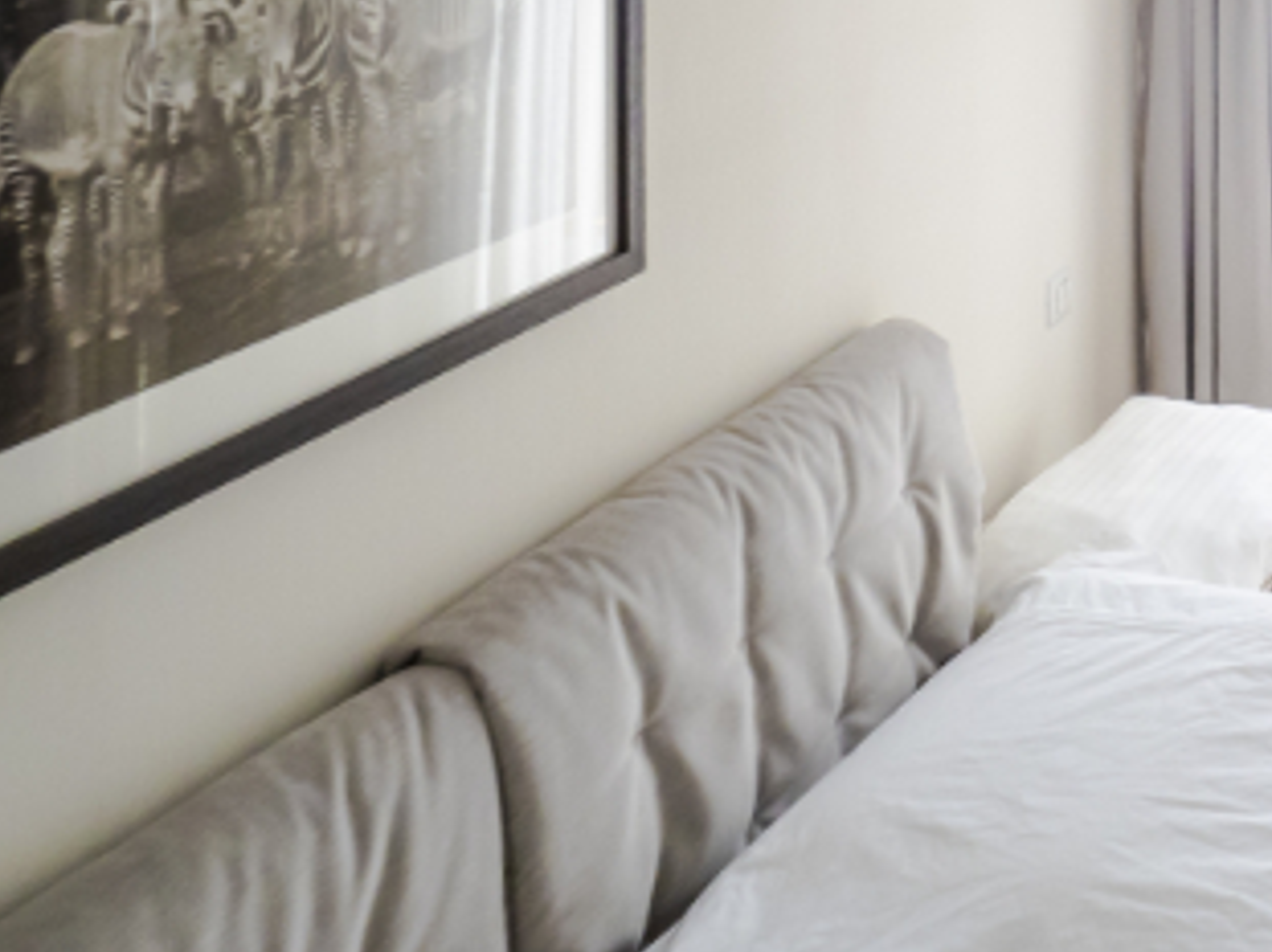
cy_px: -315
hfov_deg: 28.6
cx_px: 1869
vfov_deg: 26.7
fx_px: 1653
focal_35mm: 45
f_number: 4
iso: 400
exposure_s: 1/400
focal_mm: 7
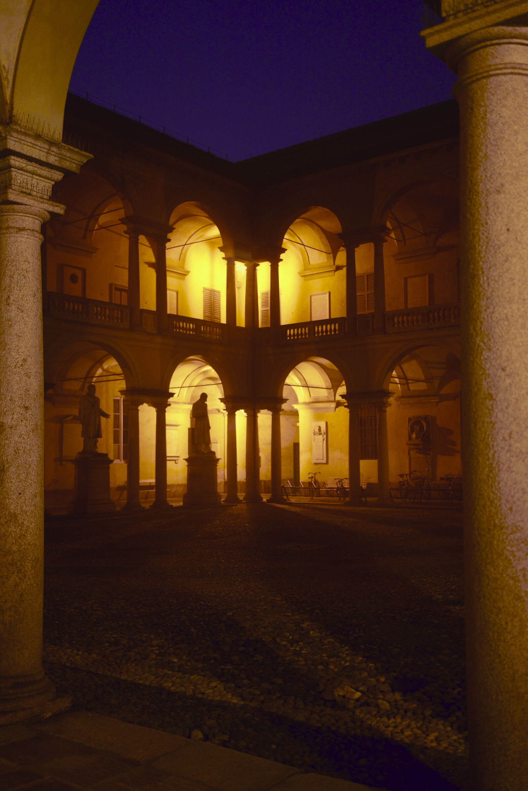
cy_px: 396
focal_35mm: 35
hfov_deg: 37.9
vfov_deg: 54.4
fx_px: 770
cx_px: 264
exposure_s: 1/10
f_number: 1.8
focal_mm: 35
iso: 250
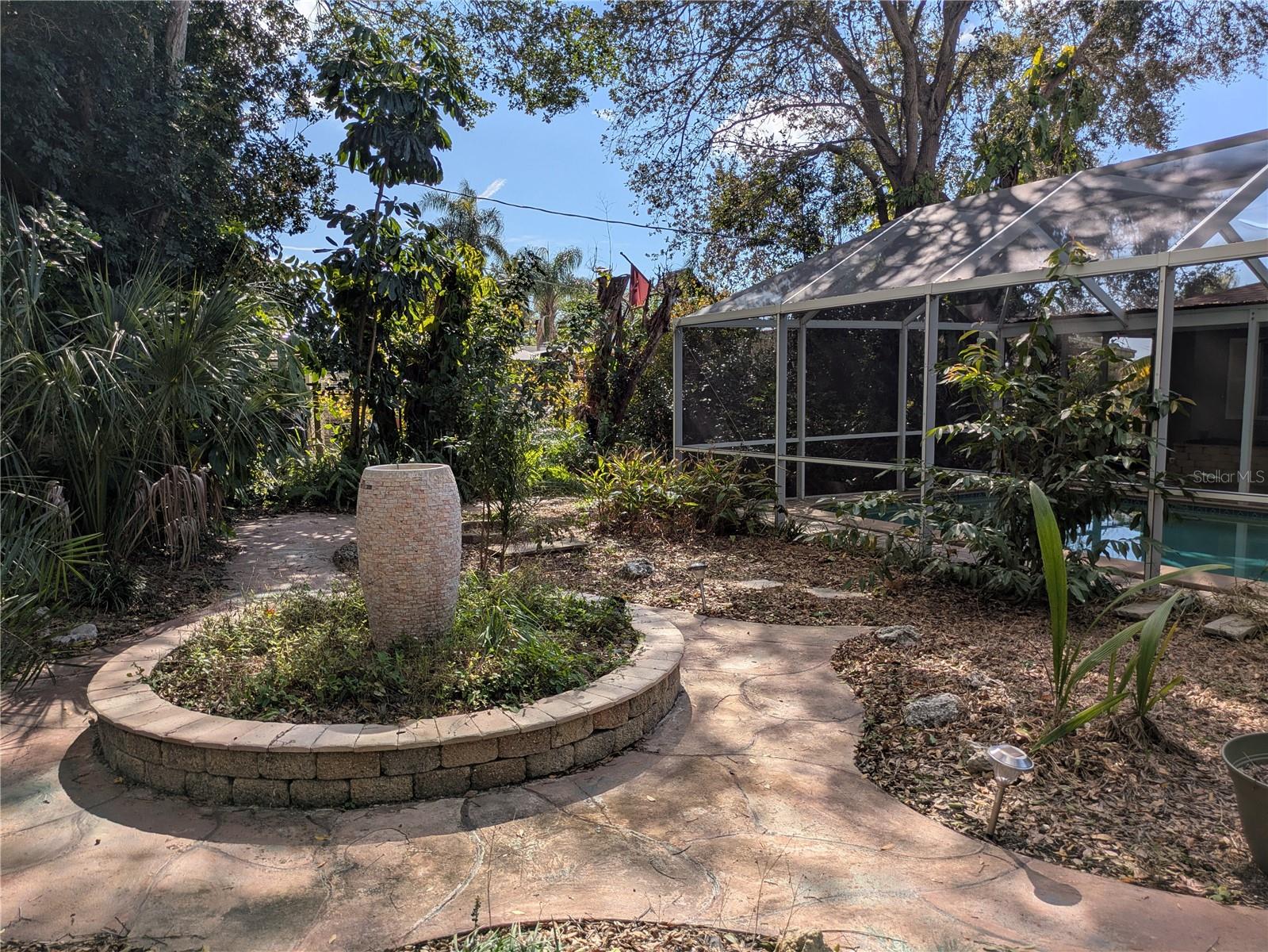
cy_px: 476
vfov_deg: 54.9
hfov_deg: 69.4
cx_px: 634
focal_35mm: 25
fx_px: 916
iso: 51
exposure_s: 1/3378
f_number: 1.89
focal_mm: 5.43
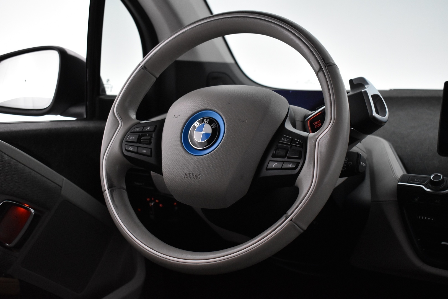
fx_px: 579
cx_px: 224
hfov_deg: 42.3
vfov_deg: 29.0
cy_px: 150
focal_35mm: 46
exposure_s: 1/80
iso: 3200
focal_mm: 31
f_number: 4.5
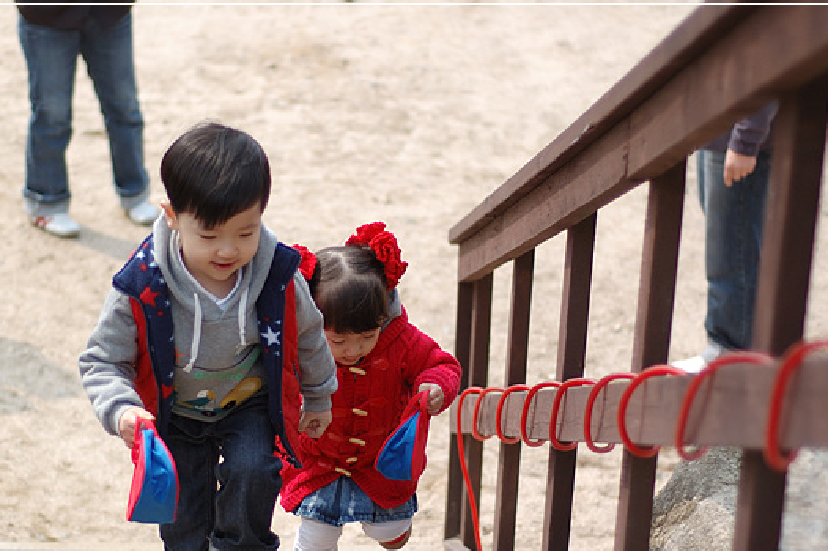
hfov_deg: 19.1
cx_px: 331
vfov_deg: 12.8
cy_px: 388
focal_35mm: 107
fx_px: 2459
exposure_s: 1/3200
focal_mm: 50
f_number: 2
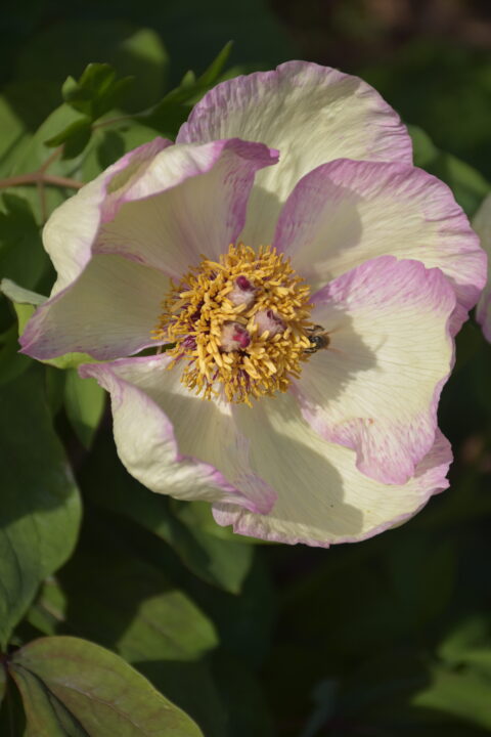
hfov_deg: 10.2
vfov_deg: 15.2
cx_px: 246
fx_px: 2762
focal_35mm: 135
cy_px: 368
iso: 250
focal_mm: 90
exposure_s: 1/1250
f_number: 5.6
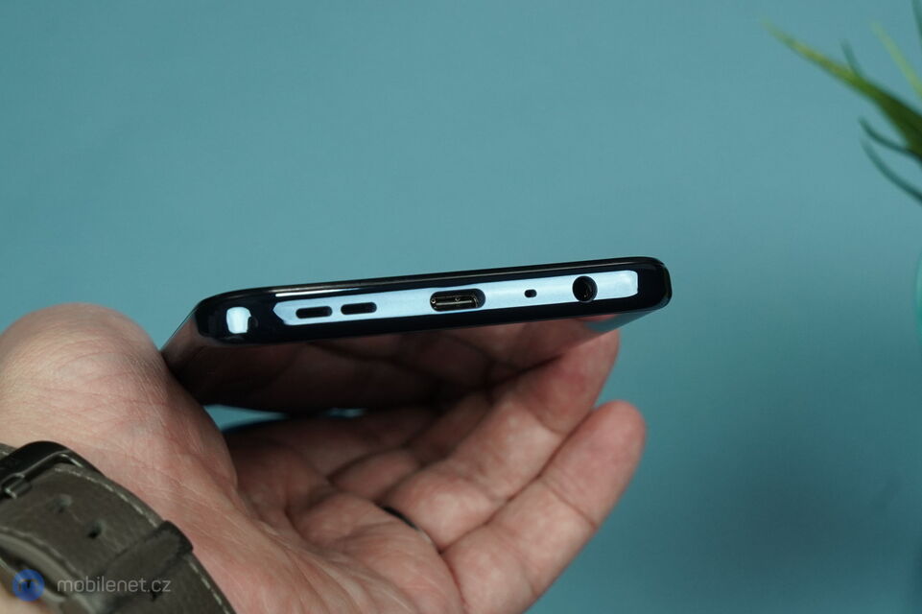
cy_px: 307
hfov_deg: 46.4
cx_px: 461
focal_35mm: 42
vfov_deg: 31.9
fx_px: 1075
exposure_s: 1/200
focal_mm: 42
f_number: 8
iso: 2000
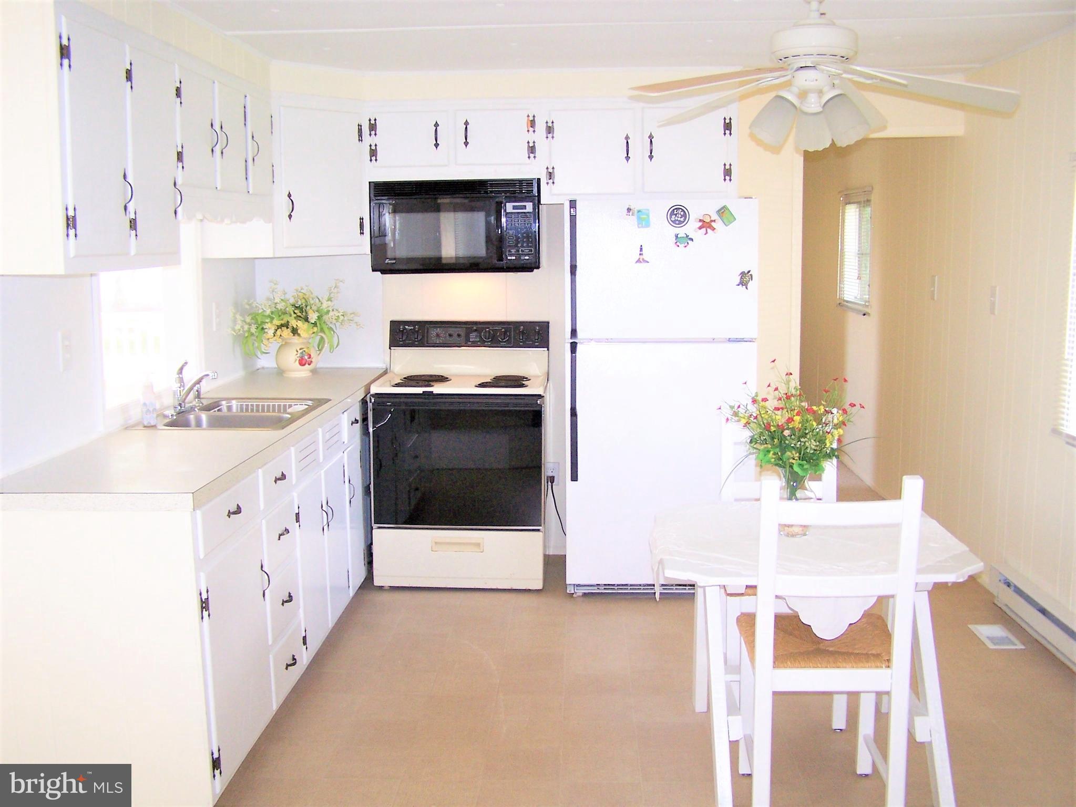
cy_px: 404
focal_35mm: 38
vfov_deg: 37.7
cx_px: 538
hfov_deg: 49.0
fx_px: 1181
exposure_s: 1/60
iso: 140
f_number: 2.8
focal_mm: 6.3
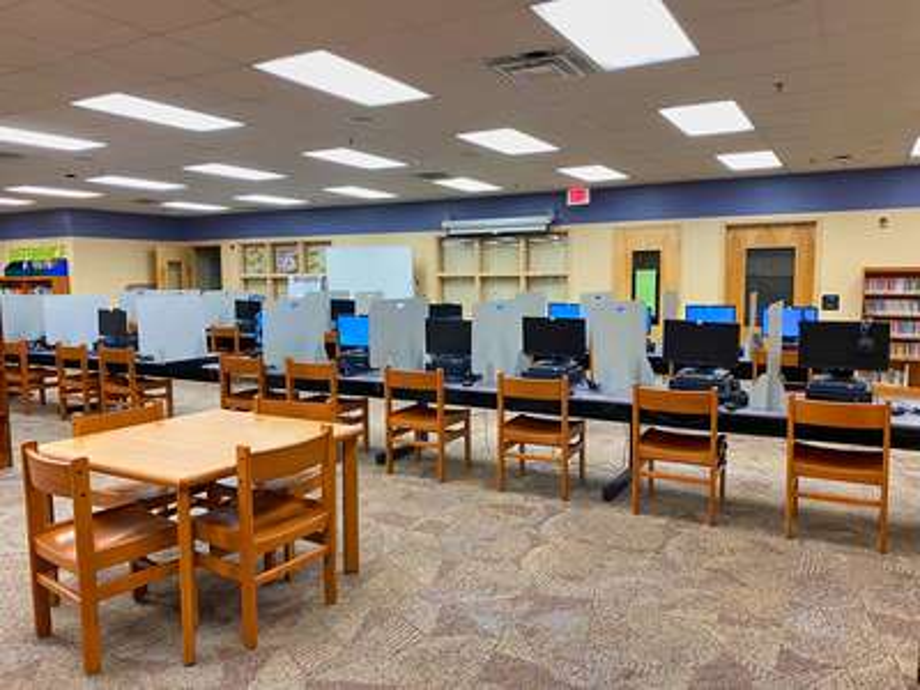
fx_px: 691
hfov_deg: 67.3
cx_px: 460
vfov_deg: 53.1
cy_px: 345
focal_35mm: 26
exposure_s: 1/60
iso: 160
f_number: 1.8
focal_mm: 4.25
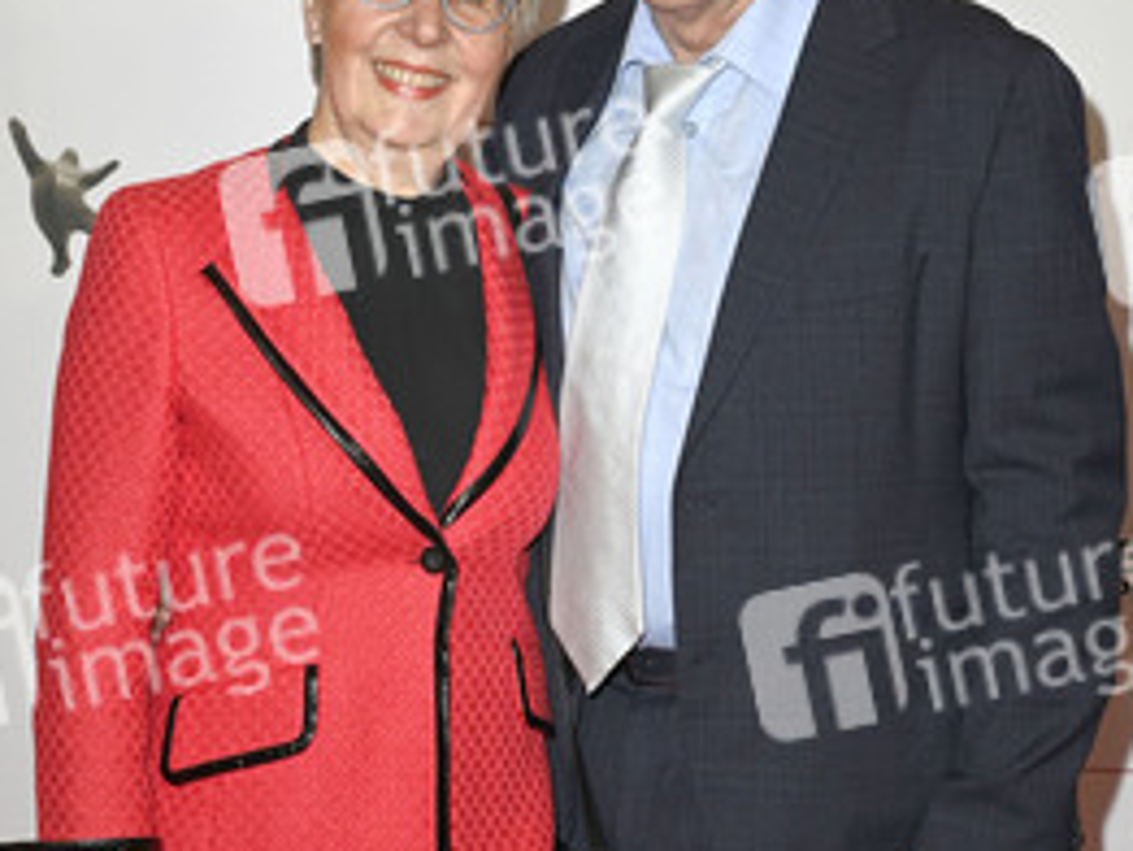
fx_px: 3176
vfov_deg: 15.3
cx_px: 569
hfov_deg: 20.2
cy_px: 421
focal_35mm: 97
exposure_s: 1/250
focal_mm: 66
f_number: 7.1
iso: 640
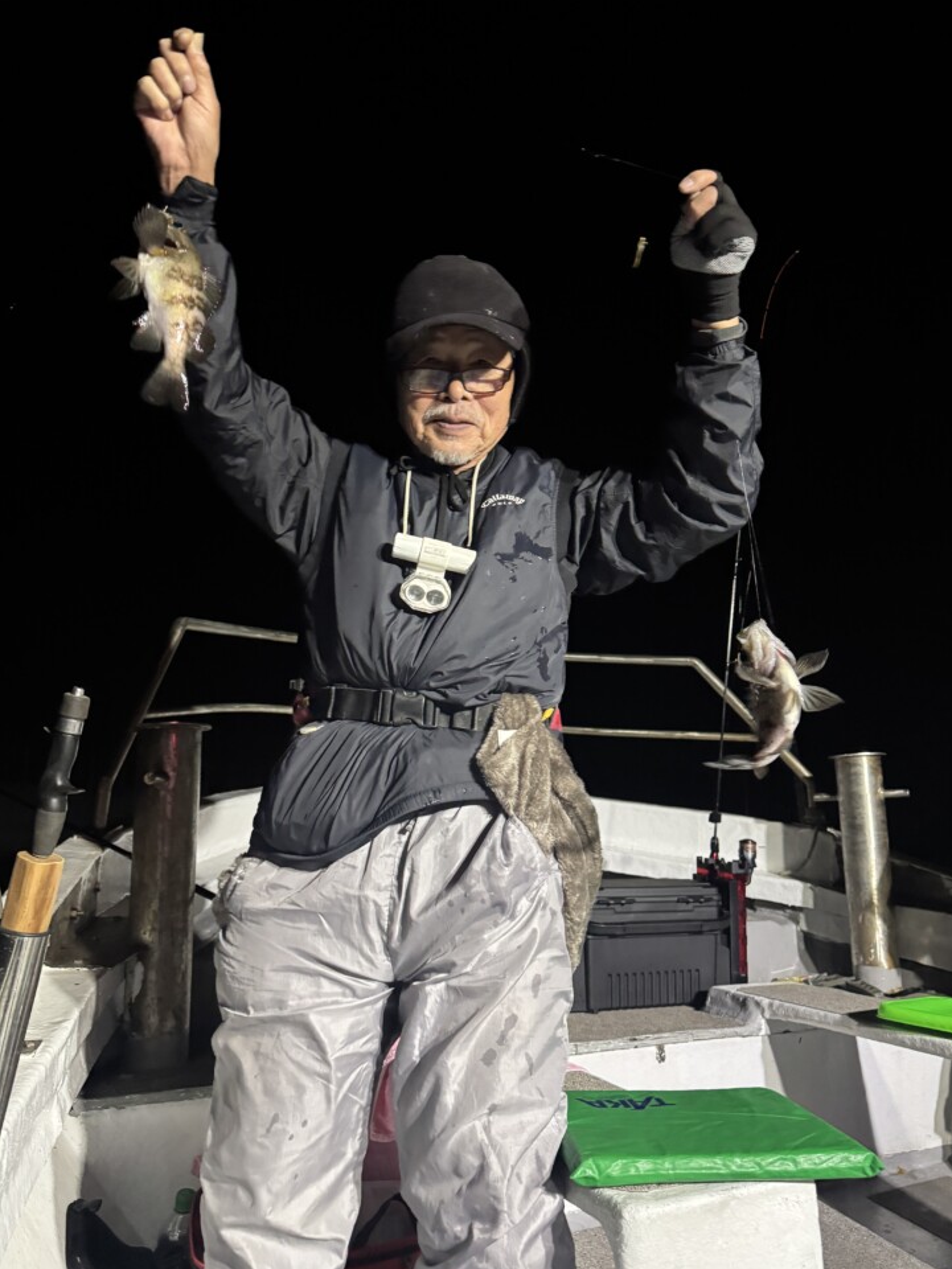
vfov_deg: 69.4
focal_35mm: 25
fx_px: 917
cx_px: 473
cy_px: 652
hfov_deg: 54.9
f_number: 1.78
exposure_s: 1/32
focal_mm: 6.76
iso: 1000
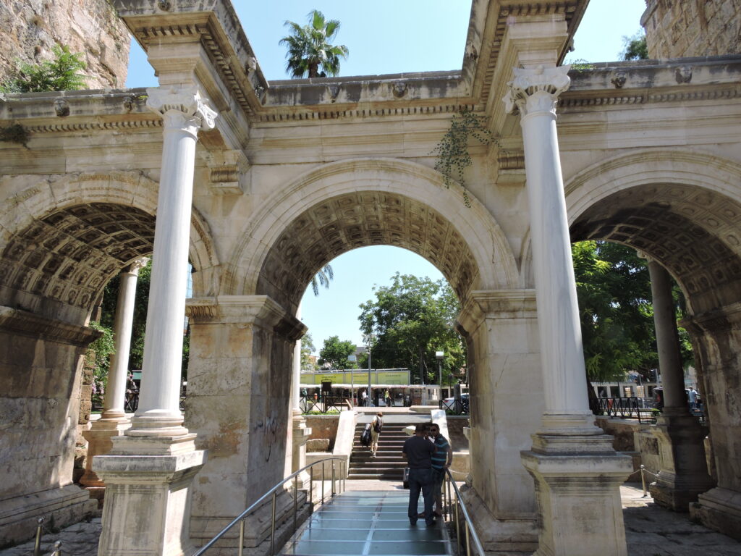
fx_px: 514
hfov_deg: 71.6
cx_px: 370
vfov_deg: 56.8
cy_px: 278
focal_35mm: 24
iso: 100
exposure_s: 1/250
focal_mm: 4.3
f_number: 5.3
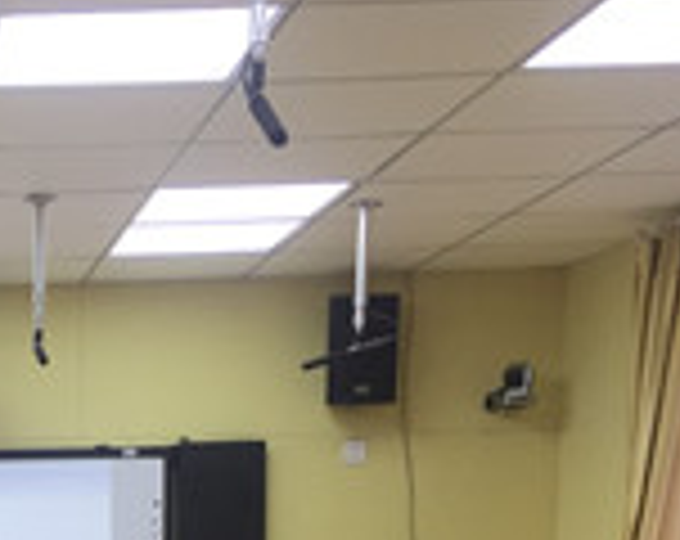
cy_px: 763
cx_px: -257
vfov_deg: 15.3
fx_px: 1887
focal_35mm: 94
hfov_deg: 18.7
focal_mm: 4.15
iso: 50
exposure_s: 1/100
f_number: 2.2
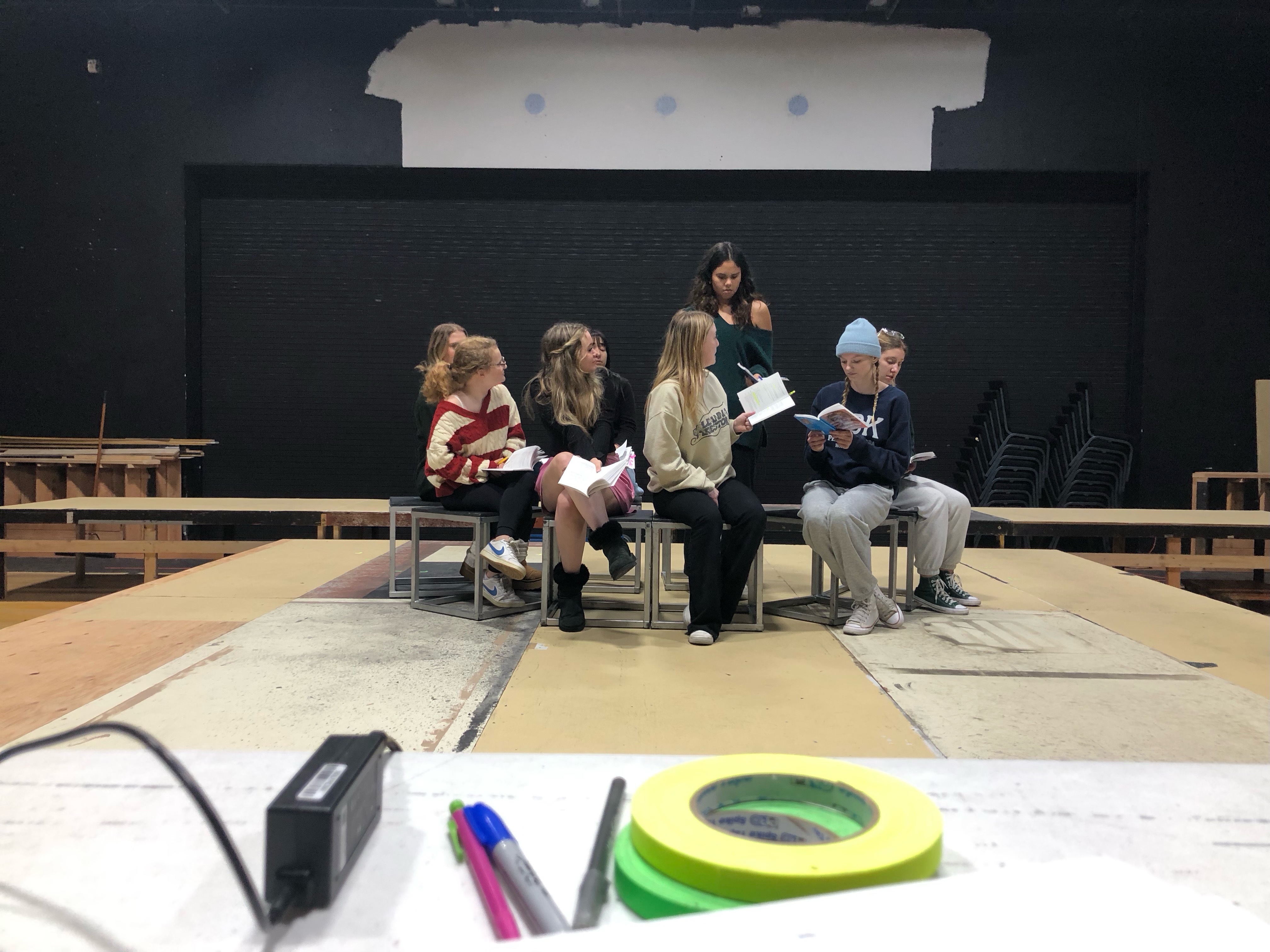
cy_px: 476
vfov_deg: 49.7
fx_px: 1027
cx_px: 635
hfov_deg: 63.4
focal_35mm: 28
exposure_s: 1/30
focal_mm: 3.99
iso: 40
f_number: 1.8
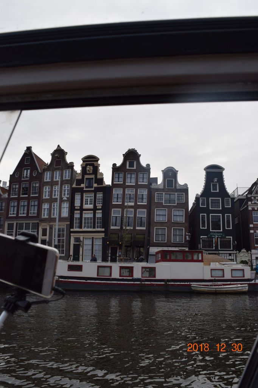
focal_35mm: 27
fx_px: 290
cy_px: 194
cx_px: 129
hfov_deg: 47.9
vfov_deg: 67.4
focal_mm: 18
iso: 320
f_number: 8
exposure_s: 1/250
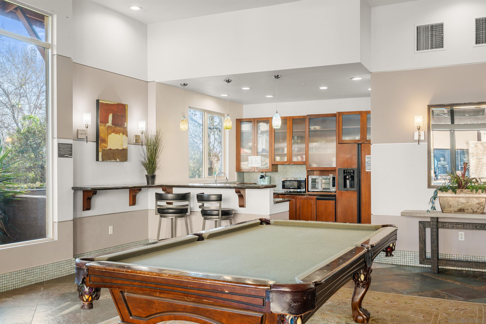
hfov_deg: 54.4
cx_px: 243
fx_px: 472
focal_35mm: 35
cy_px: 162
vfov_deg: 37.8
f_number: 9
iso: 250
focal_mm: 35
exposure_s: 1/8
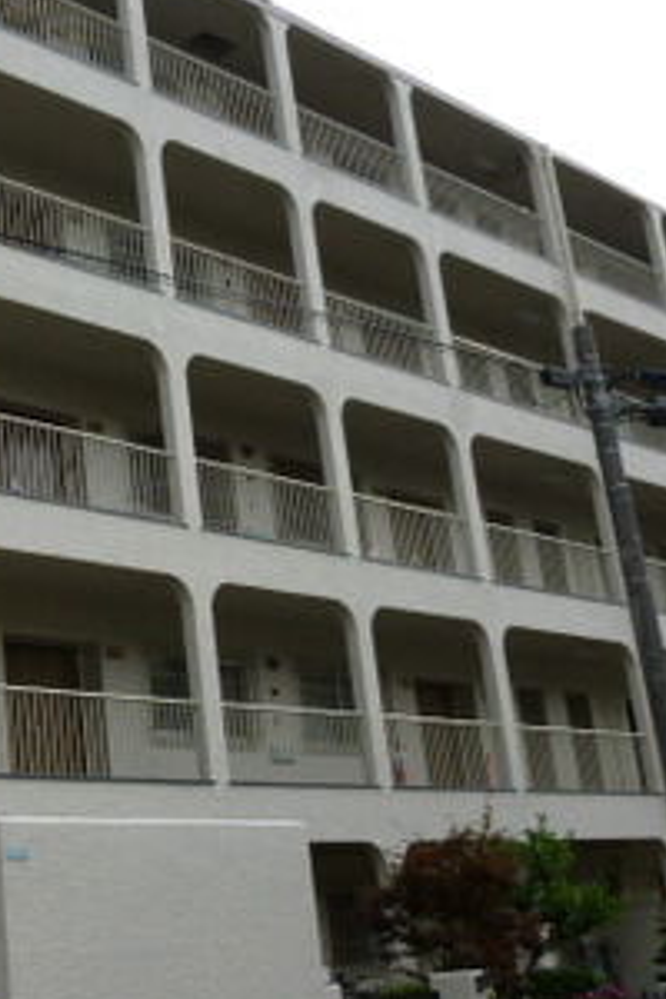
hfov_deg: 24.3
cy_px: 490
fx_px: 1443
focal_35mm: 52
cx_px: -60
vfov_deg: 38.2
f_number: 3.1
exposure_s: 1/500
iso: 100
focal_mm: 4.5
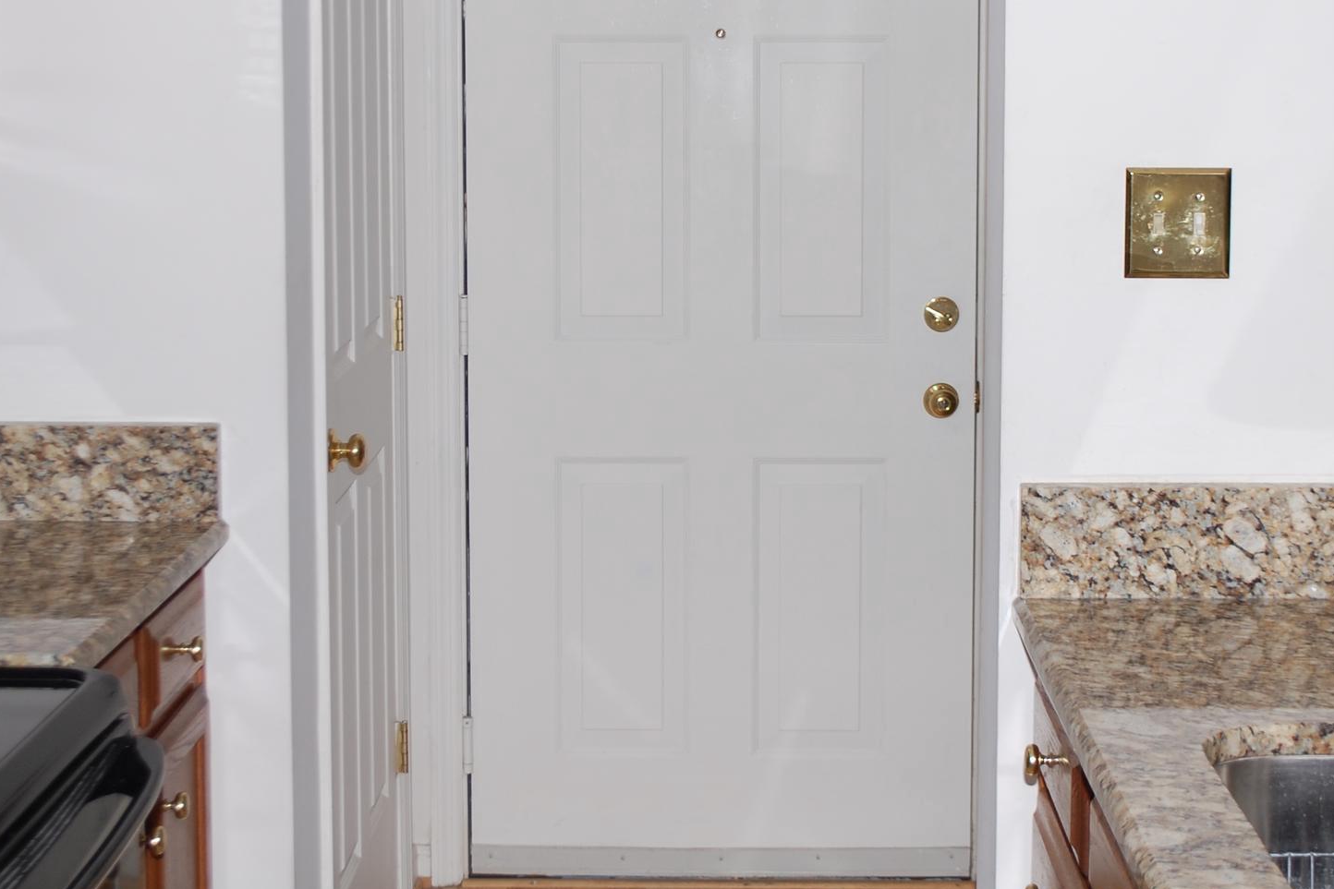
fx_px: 2520
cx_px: 734
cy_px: 274
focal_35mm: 68
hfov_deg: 29.6
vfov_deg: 19.9
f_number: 5
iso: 200
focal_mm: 32
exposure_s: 1/60
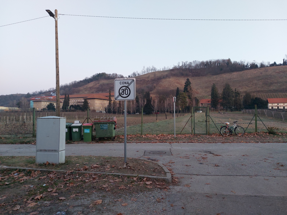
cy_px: 108
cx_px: 144
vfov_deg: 56.8
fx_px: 199
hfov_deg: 71.6
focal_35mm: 24
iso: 200
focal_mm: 5.23
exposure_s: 1/50
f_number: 1.8
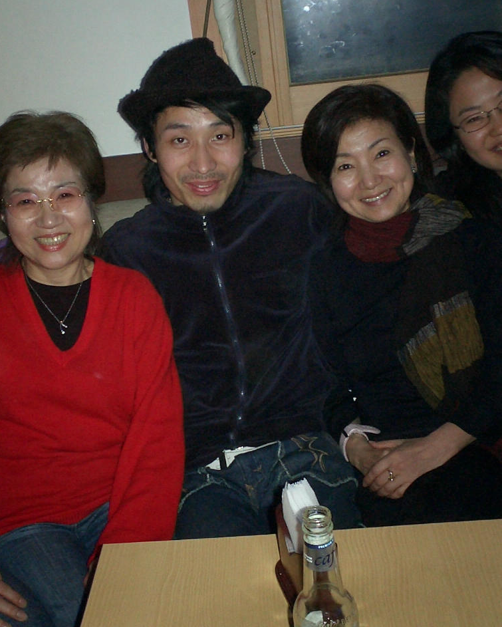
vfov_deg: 38.0
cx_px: 215
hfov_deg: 30.8
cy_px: 318
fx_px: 910
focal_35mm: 49
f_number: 3.5
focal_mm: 5.6
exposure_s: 1/40
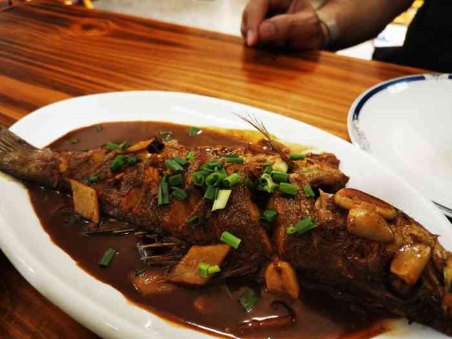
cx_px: 226
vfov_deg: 51.4
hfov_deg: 65.3
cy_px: 170
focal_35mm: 27
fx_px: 353
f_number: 1.8
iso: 125
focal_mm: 5.58
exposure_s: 1/50
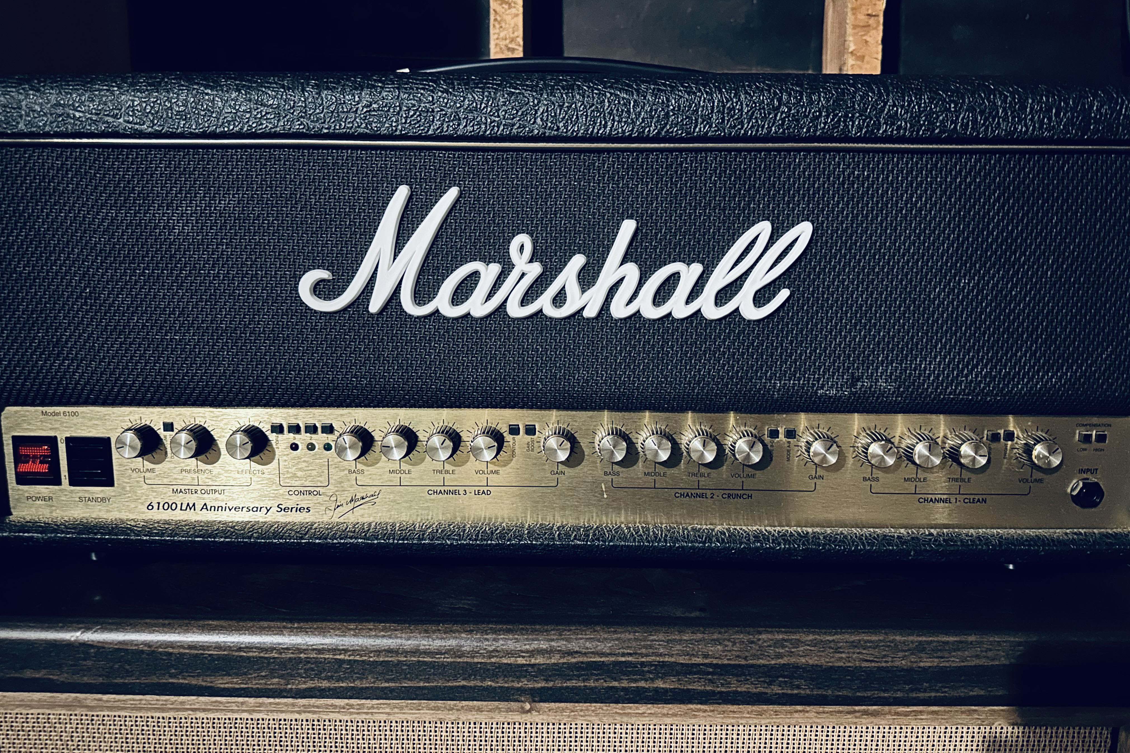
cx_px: 565
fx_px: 785
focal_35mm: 25
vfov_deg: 51.3
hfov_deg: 71.5
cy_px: 355
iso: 1250
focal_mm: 6.86
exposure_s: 1/12
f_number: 1.78
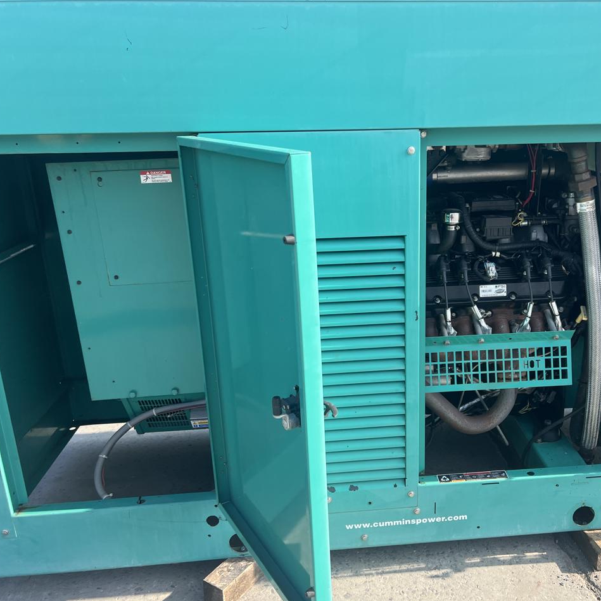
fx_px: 609
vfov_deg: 52.5
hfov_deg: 52.0
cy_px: 301
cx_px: 376
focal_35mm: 31
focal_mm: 5.7
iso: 50
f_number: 1.5
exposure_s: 1/949
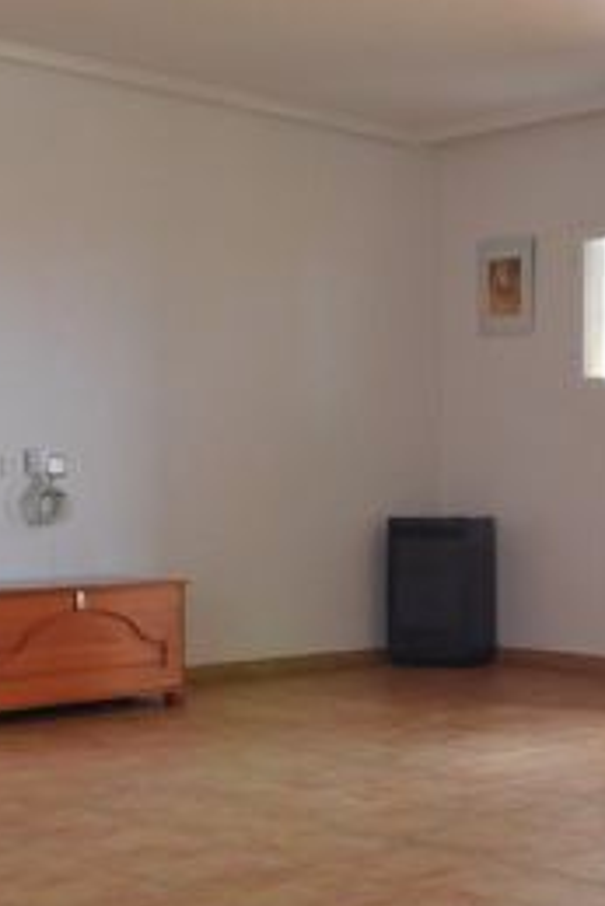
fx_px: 1636
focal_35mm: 65
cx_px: 617
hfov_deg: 20.2
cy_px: 528
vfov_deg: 30.9
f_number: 3
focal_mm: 4
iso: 125
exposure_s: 1/30
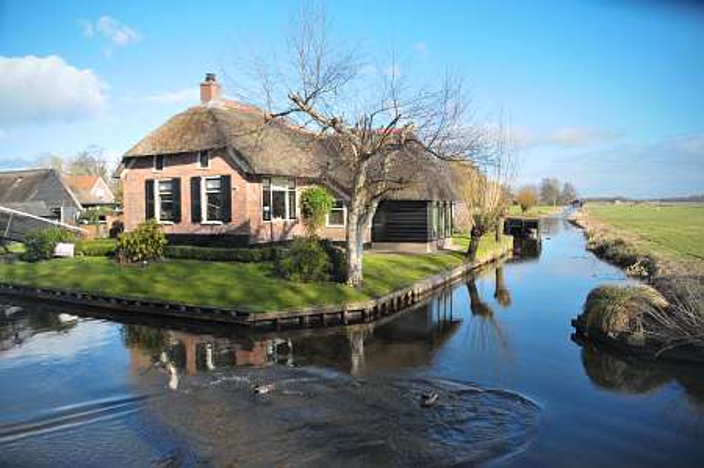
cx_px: 352
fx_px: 527
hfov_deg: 67.4
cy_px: 234
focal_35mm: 27
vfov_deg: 47.8
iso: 320
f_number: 3.5
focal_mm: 18
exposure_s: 1/1250
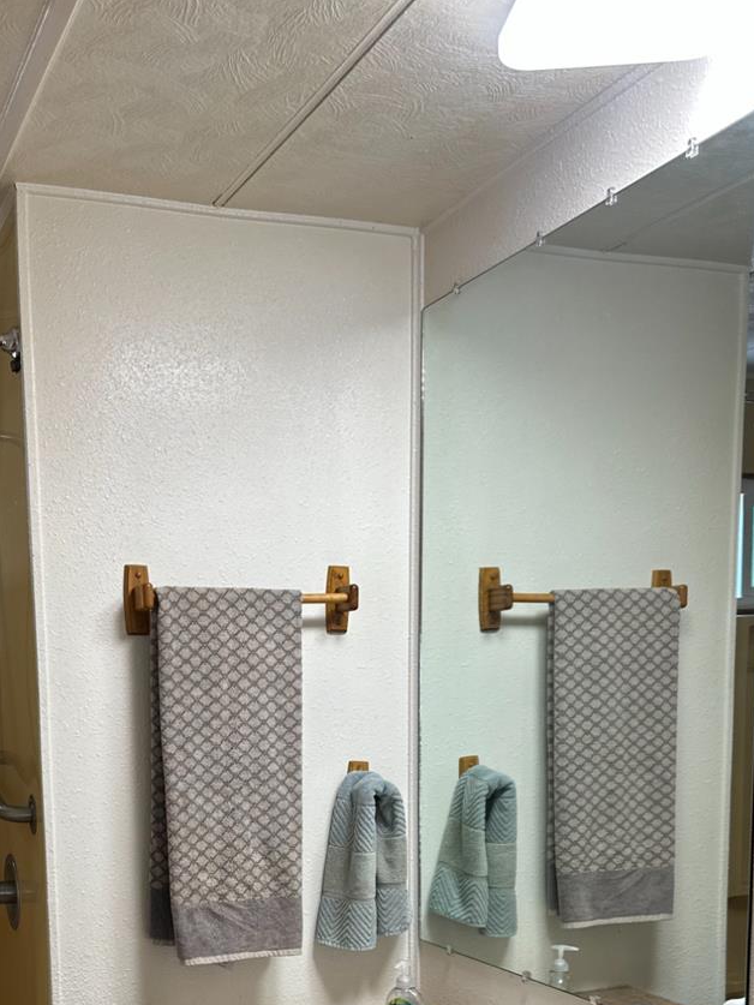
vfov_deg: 41.2
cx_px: 231
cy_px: 859
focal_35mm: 43
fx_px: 1249
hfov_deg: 33.2
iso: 160
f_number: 1.78
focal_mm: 6.86
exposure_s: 1/120
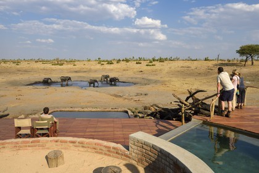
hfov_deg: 63.7
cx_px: 130
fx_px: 209
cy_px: 86
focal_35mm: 29
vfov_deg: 45.0
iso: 200
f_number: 13
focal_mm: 29
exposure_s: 1/200
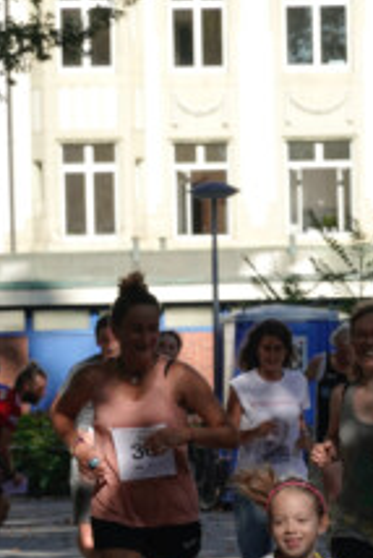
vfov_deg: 6.5
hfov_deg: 4.4
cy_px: 508
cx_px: 273
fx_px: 4872
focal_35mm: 314
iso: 125
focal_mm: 61.19
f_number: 4.5
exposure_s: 1/500
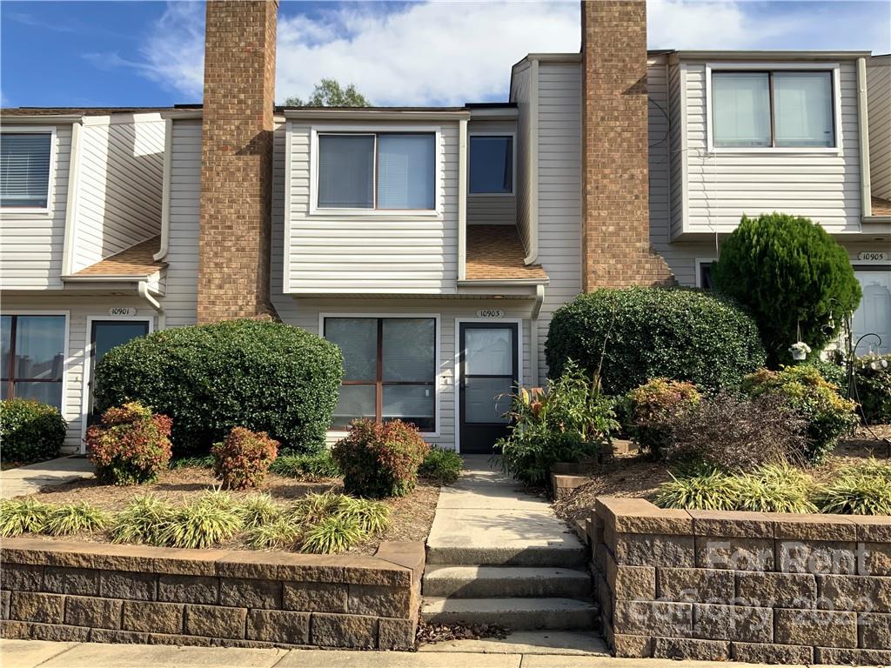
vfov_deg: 48.2
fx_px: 746
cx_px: 446
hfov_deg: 61.7
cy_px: 334
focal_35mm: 29
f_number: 1.8
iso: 16
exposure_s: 1/545
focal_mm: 3
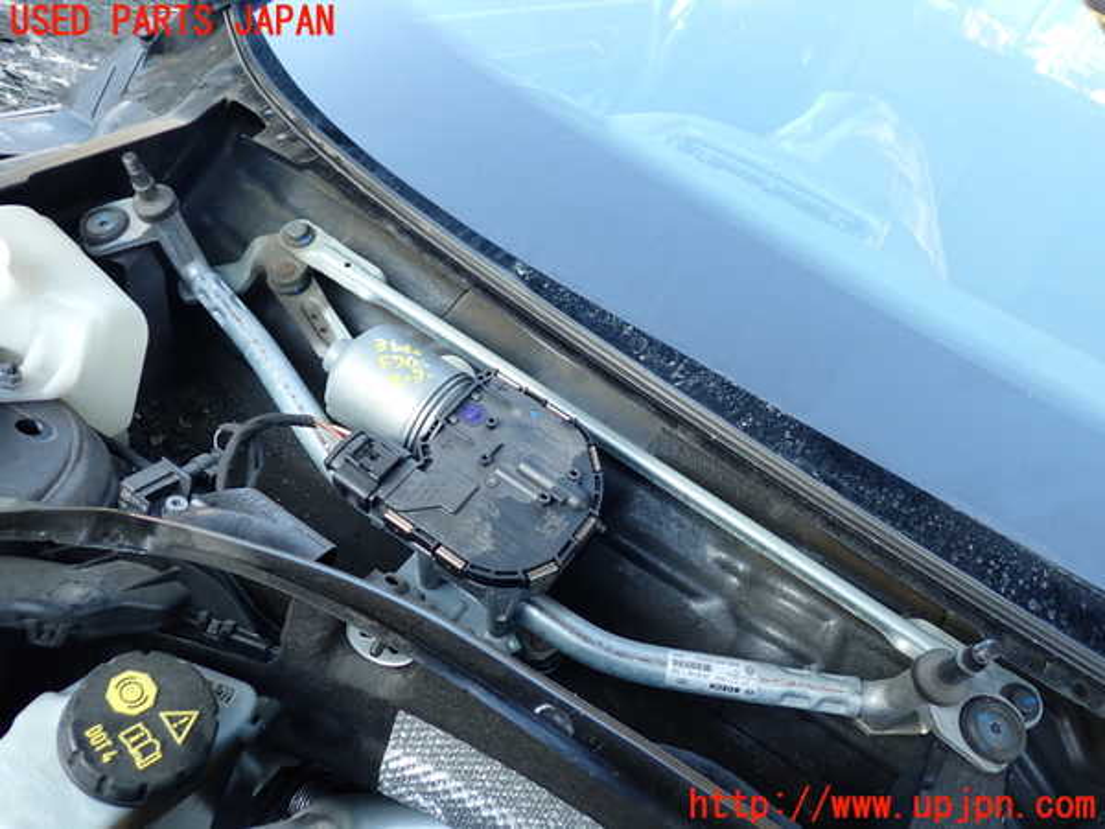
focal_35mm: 30
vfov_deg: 46.8
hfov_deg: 60.0
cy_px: 414
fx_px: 958
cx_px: 552
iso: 200
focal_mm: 5.4
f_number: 2.3
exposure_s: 1/60
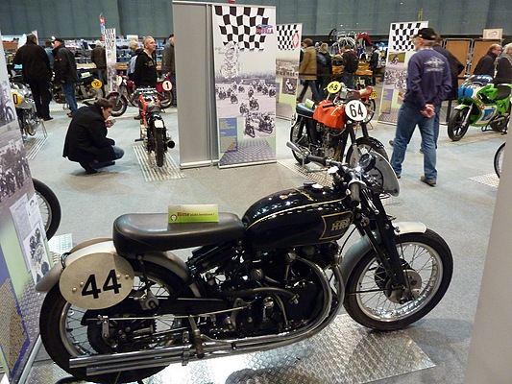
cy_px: 192
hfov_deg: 69.4
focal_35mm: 25
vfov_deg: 54.9
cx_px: 256
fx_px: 370
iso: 400
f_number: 3.3
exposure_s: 1/25
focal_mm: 4.1
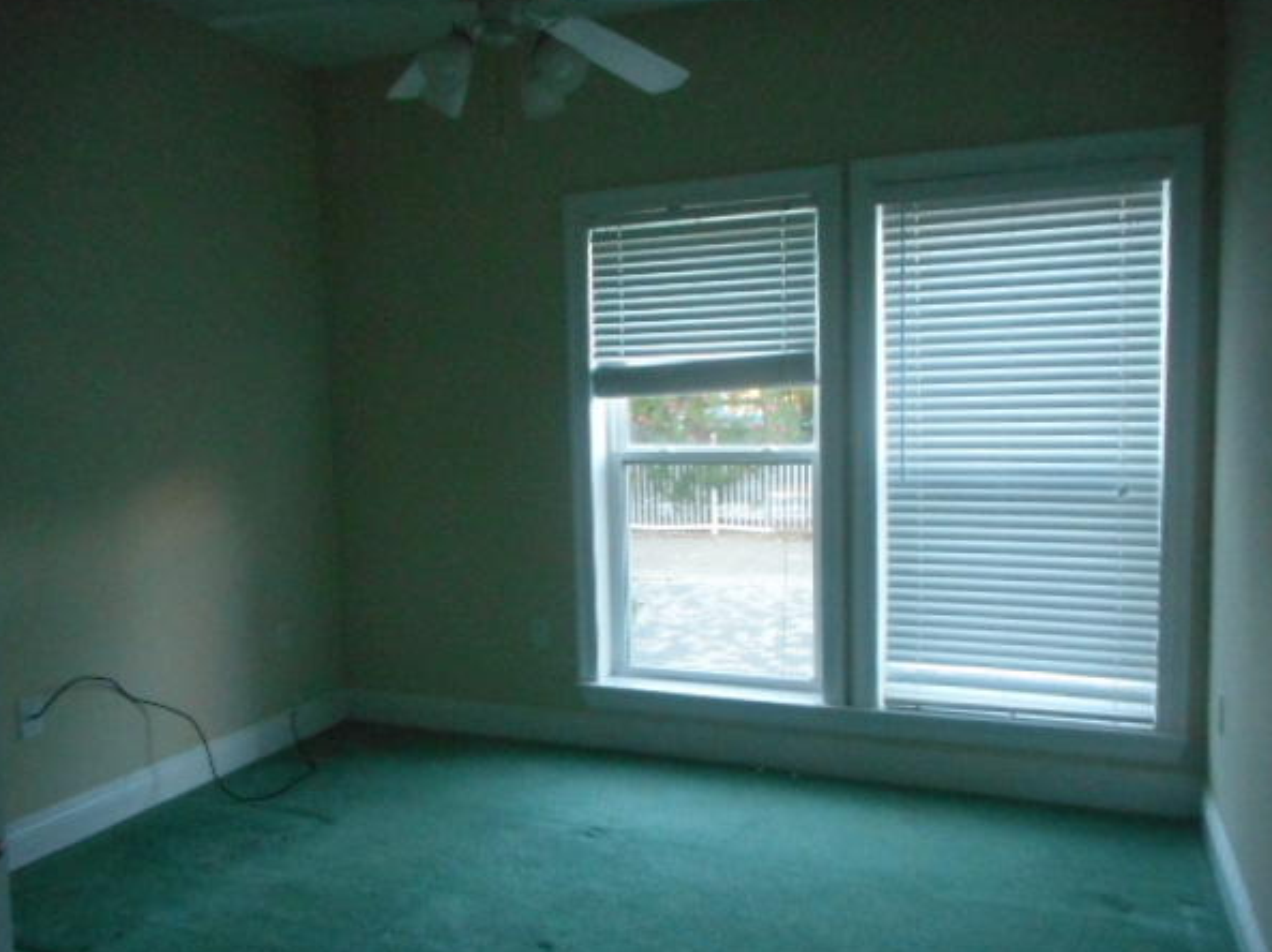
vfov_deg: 51.3
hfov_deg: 65.4
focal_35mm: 27
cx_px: 641
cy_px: 500
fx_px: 992
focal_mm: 4.5
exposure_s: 1/50
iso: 800
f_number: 3.7
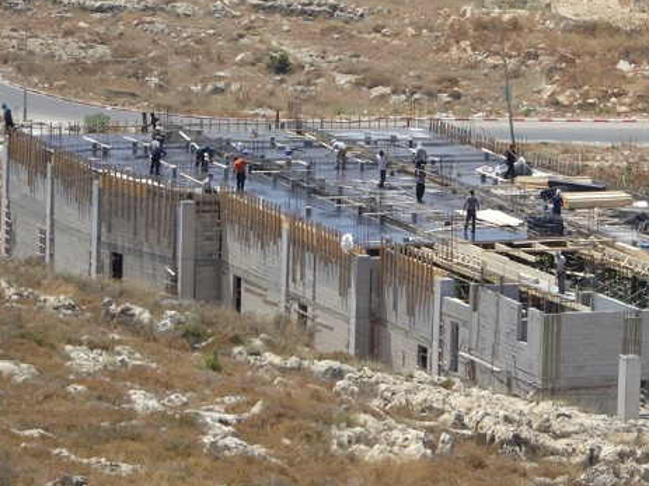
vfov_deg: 5.2
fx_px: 5342
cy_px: 264
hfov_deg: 6.9
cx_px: 429
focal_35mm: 285
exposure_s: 1/400
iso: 100
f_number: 5.6
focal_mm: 35.8
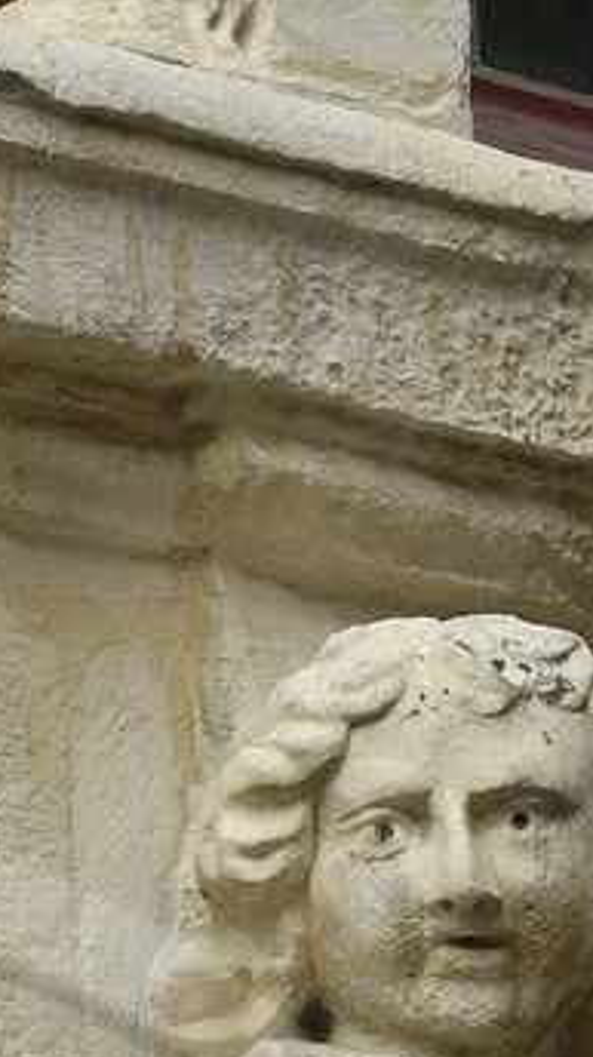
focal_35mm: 986
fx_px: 27629
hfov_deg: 1.2
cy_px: 1764
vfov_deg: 2.2
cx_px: -304
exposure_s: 1/160
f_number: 6
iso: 100
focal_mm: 135
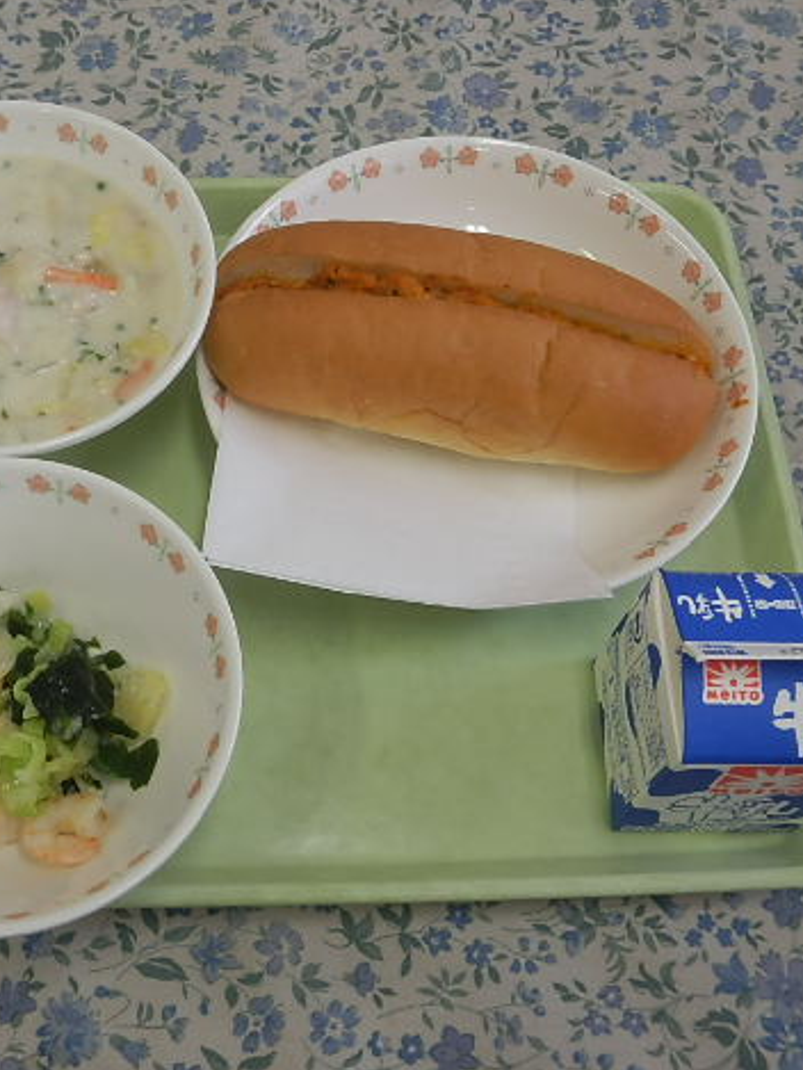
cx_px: 256
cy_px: 543
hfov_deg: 31.9
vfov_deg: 42.1
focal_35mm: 45
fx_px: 1391
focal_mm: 5.9
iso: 80
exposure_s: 1/30
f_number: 3.7
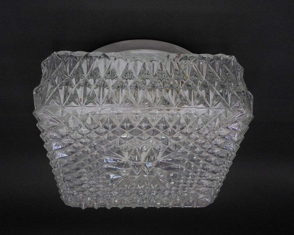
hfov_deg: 50.3
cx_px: 144
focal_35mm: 36
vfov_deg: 41.2
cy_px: 118
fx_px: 313
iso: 100
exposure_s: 1/320
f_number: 4
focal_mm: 6.1
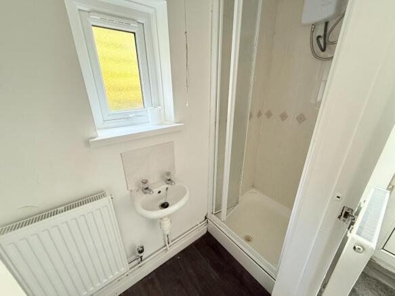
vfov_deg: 85.7
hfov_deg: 102.1
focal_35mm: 14
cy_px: 148
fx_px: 160
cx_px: 198
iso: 400
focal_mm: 2.22
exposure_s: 1/60
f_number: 2.2
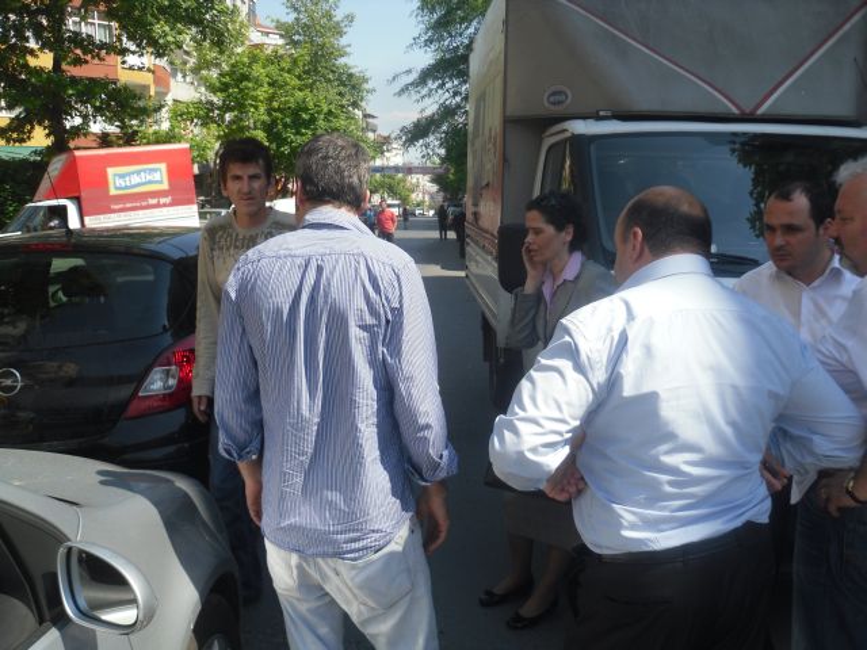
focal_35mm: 34
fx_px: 852
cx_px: 434
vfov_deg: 41.8
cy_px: 325
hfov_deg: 54.0
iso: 80
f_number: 8.1
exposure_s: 1/112
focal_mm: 6
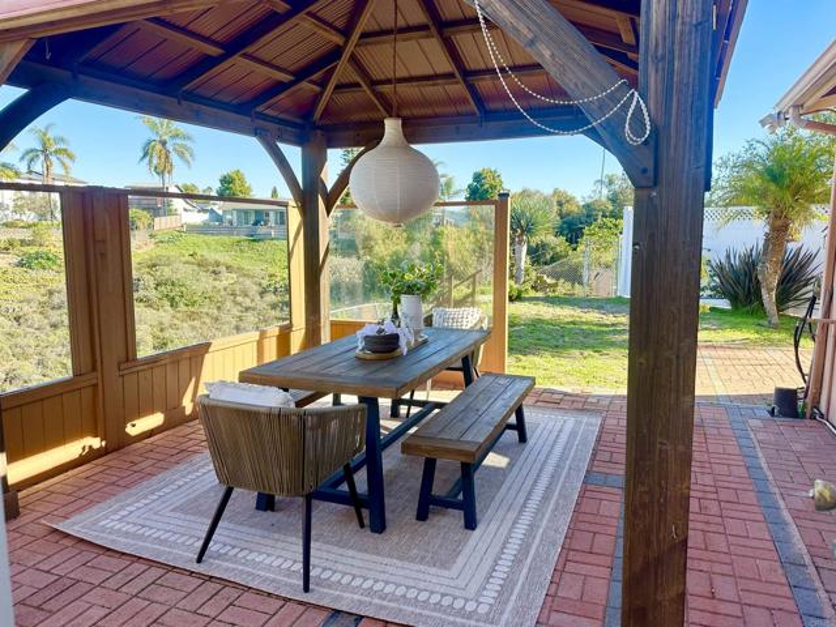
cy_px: 314
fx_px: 580
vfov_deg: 56.8
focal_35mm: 24
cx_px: 418
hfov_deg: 71.6
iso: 80
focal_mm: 6.86
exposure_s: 1/872
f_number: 1.78
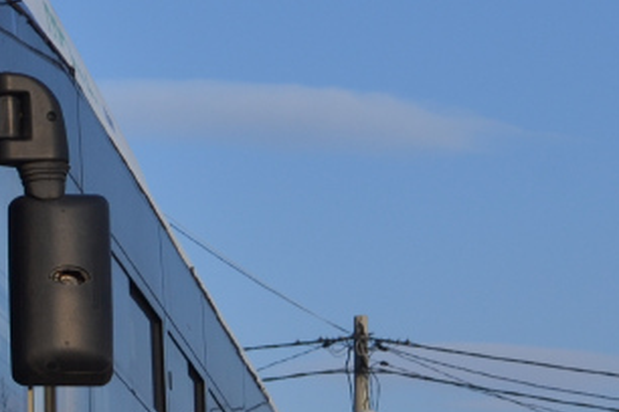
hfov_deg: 9.6
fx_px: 3507
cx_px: -498
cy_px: 520
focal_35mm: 204
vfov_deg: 6.7
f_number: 8
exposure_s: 1/320
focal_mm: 32
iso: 110
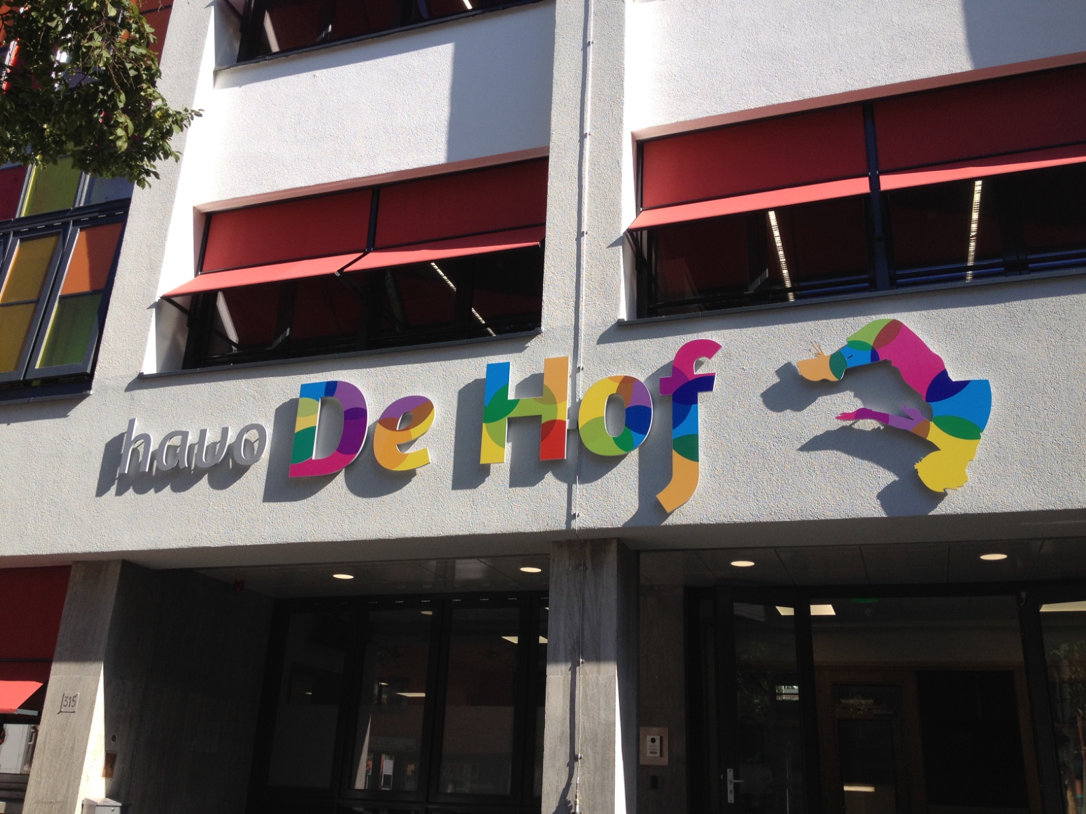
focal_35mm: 35
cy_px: 407
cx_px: 543
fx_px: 1098
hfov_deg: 52.6
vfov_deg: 40.7
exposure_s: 1/800
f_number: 2.4
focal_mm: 4.28
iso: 50
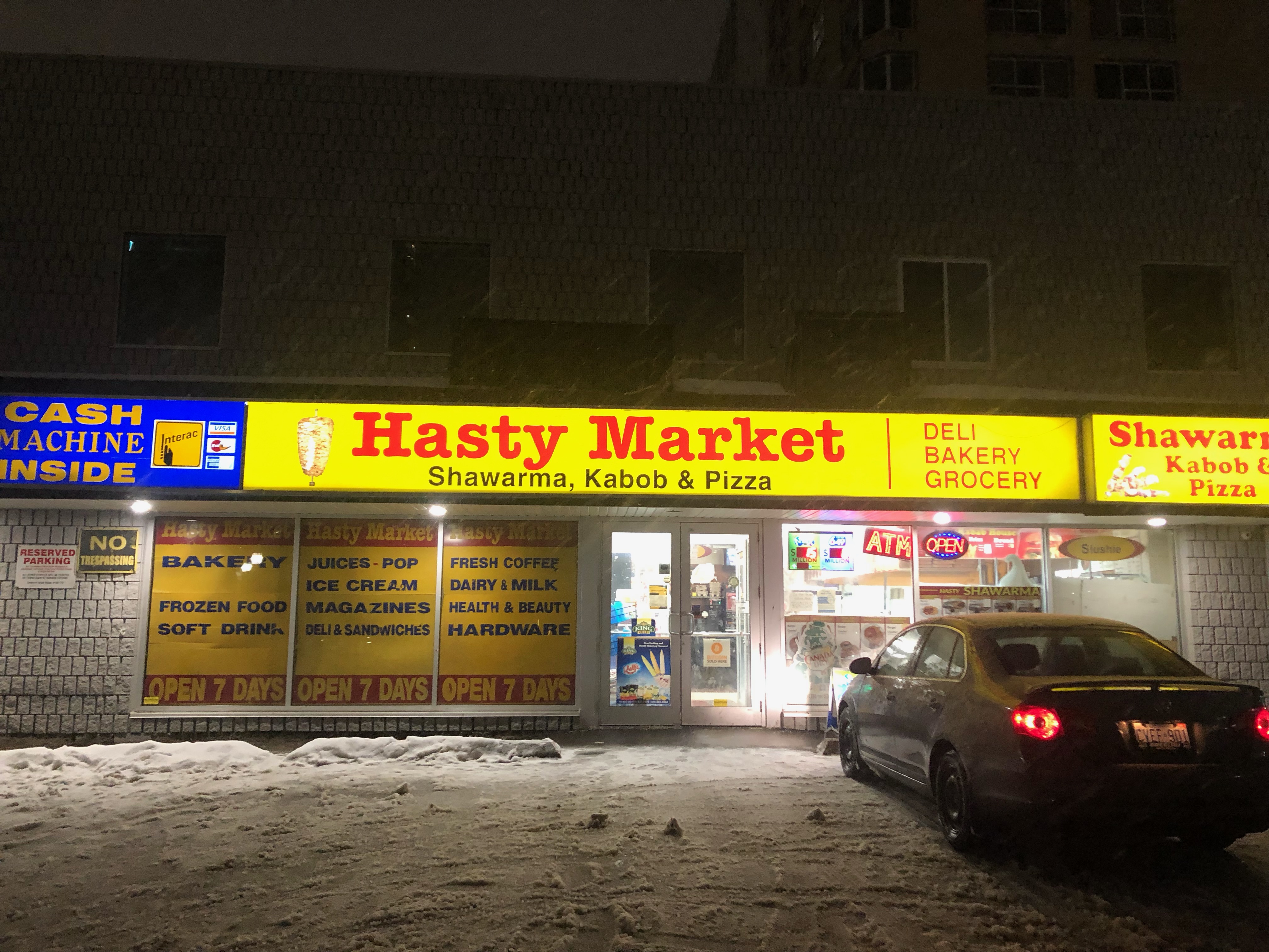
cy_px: 476
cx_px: 634
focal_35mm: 28
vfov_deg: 49.7
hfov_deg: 63.4
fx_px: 1026
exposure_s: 1/15
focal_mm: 4
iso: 80
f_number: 1.8
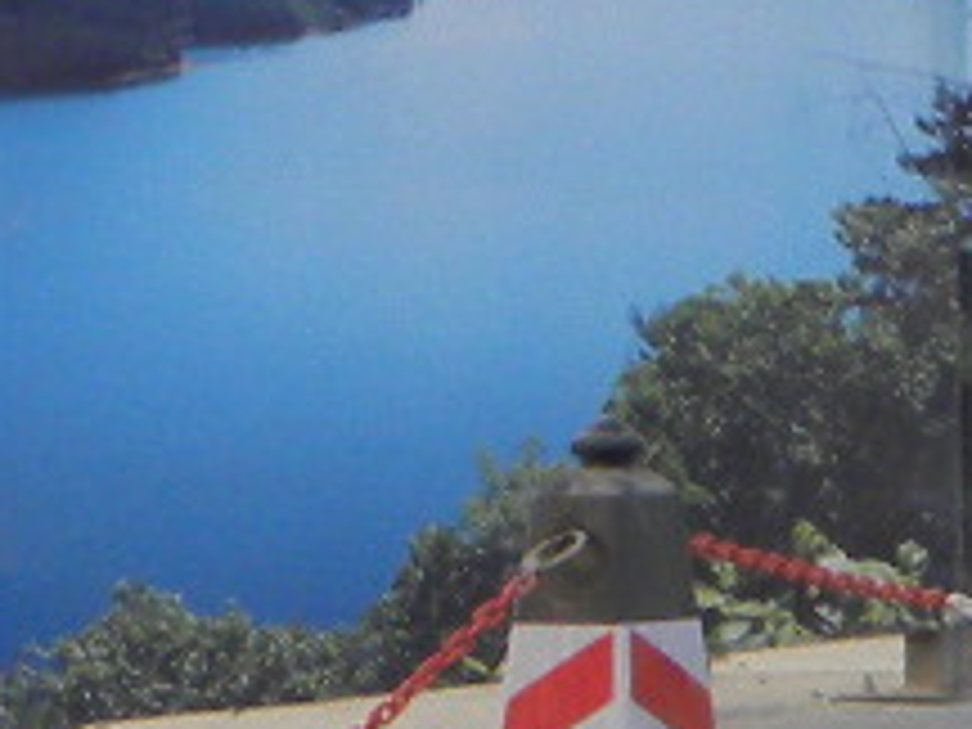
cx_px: 2898
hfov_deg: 3.1
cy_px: -1256
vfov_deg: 2.3
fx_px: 17718
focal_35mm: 631
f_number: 4
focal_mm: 15.1
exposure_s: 1/75.3
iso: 82
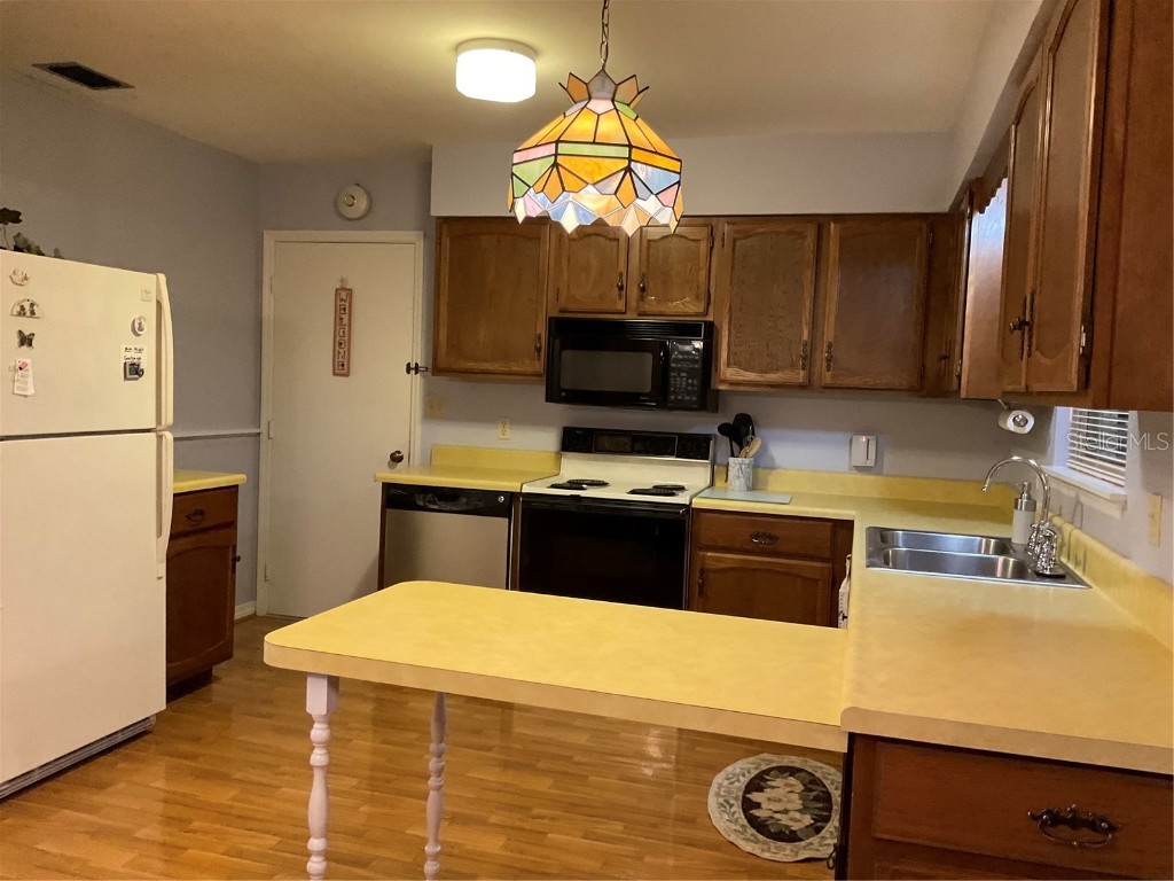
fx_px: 984
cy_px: 440
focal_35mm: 29
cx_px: 587
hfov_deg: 61.7
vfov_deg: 48.2
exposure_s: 1/60
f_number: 1.8
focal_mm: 3
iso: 250
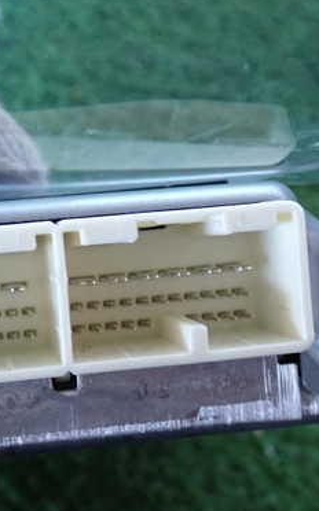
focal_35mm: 65
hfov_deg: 19.8
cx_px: 76
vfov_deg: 31.5
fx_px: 906
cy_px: 257
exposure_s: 1/40
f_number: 2.7
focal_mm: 6.83
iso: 640
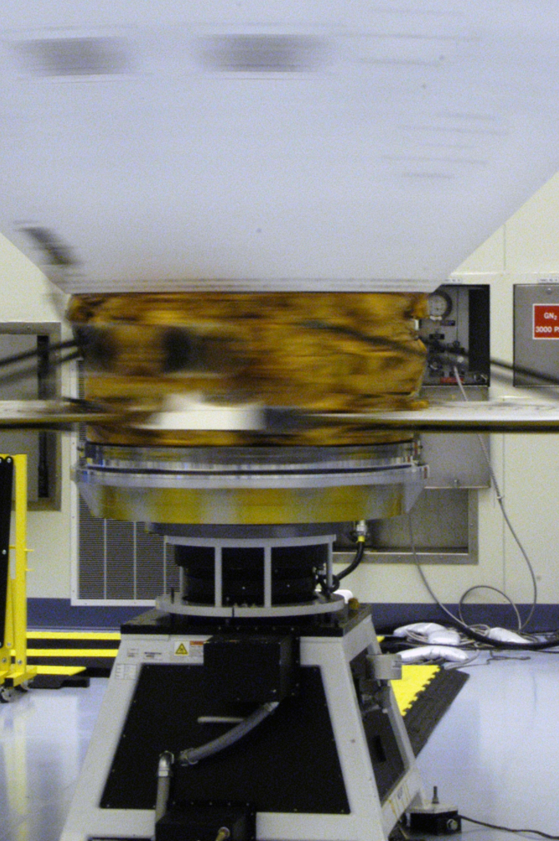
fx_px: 2636
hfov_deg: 12.1
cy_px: 268
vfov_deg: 18.1
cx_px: 321
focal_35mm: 113
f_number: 18
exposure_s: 1/2.5
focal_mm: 34
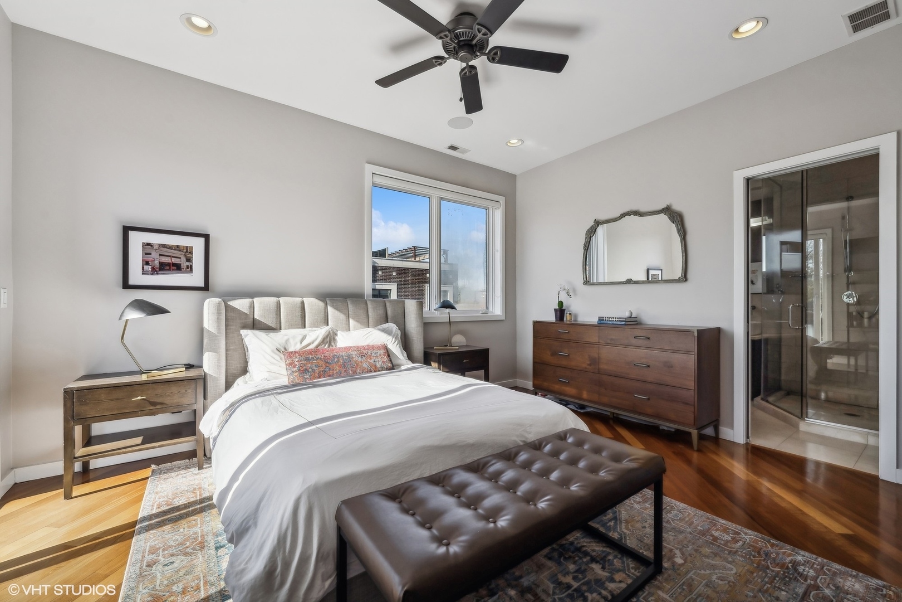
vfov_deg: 81.2
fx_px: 351
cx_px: 451
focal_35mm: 14
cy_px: 301
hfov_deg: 104.3
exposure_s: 1/800
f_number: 8
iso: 320
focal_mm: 14
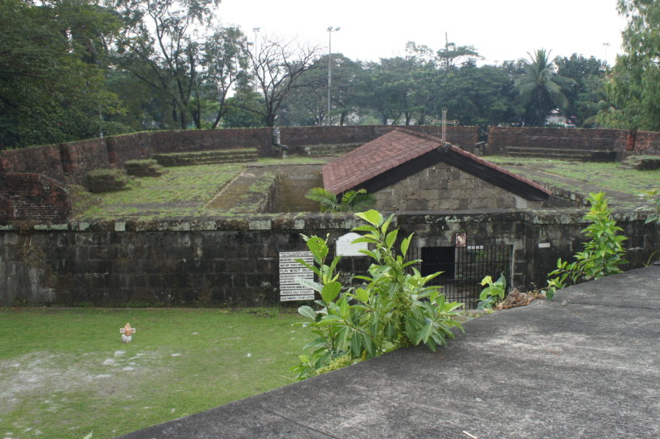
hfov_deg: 58.6
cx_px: 361
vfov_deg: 41.0
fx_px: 586
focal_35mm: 32
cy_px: 186
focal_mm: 18
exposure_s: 1/100
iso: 200
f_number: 6.3
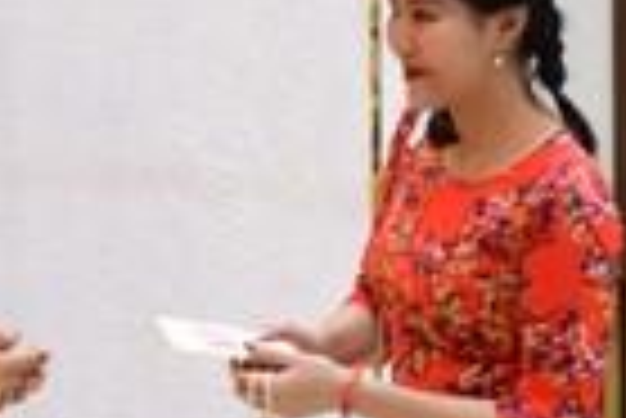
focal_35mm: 257
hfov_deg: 8.0
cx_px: 446
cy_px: 171
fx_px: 4474
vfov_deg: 5.4
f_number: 4.5
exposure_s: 1/100
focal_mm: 55
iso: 2500
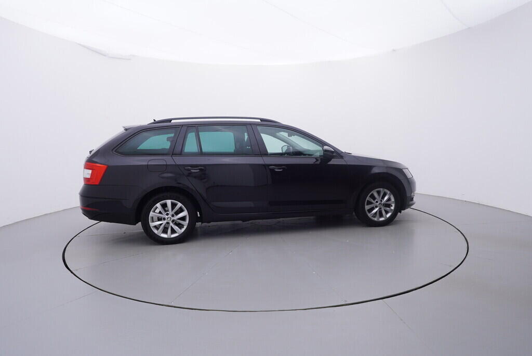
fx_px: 333
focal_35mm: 22
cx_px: 266
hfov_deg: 77.3
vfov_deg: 56.2
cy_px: 178
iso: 200
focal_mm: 15
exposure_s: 1/80
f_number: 5
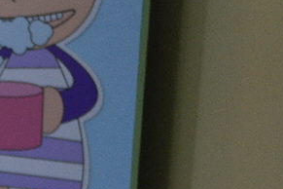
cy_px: 332
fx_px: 1399
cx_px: -202
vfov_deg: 7.5
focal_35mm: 178
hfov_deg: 10.9
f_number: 3.5
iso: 400
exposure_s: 1/40
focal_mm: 20
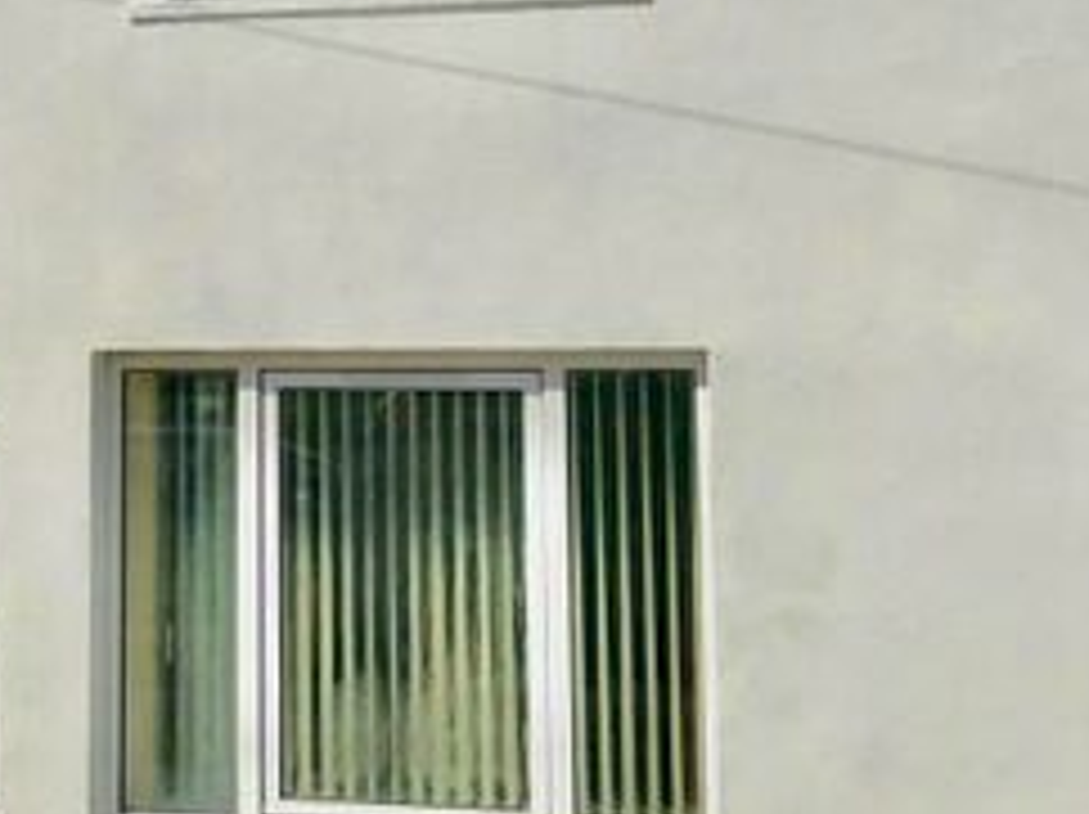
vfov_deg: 18.0
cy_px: 169
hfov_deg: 23.8
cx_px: 216
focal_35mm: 81
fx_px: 2546
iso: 25
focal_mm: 3.99
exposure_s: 1/8772
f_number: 1.8
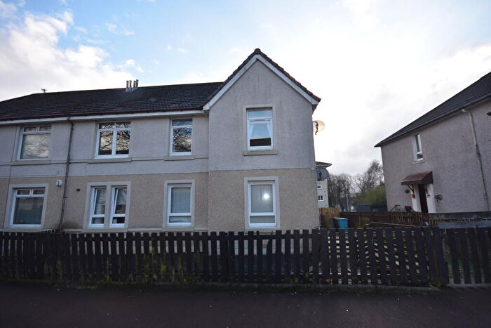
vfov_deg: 77.4
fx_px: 205
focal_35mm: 15
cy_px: 164
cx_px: 246
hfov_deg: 100.4
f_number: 5.6
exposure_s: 1/125
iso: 125
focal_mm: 10
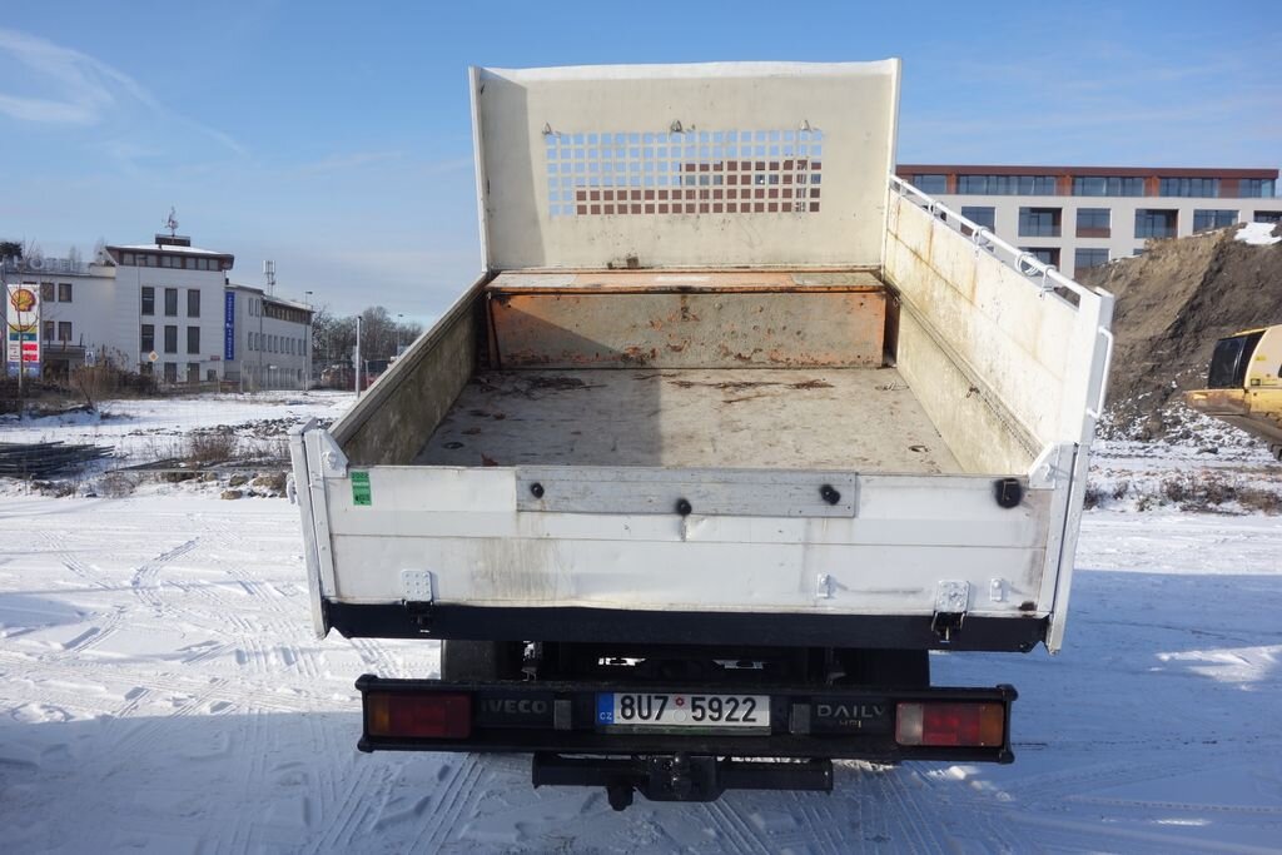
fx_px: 997
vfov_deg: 46.4
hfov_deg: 65.5
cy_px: 428
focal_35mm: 28
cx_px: 641
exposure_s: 1/320
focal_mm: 10.4
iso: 125
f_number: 5.6
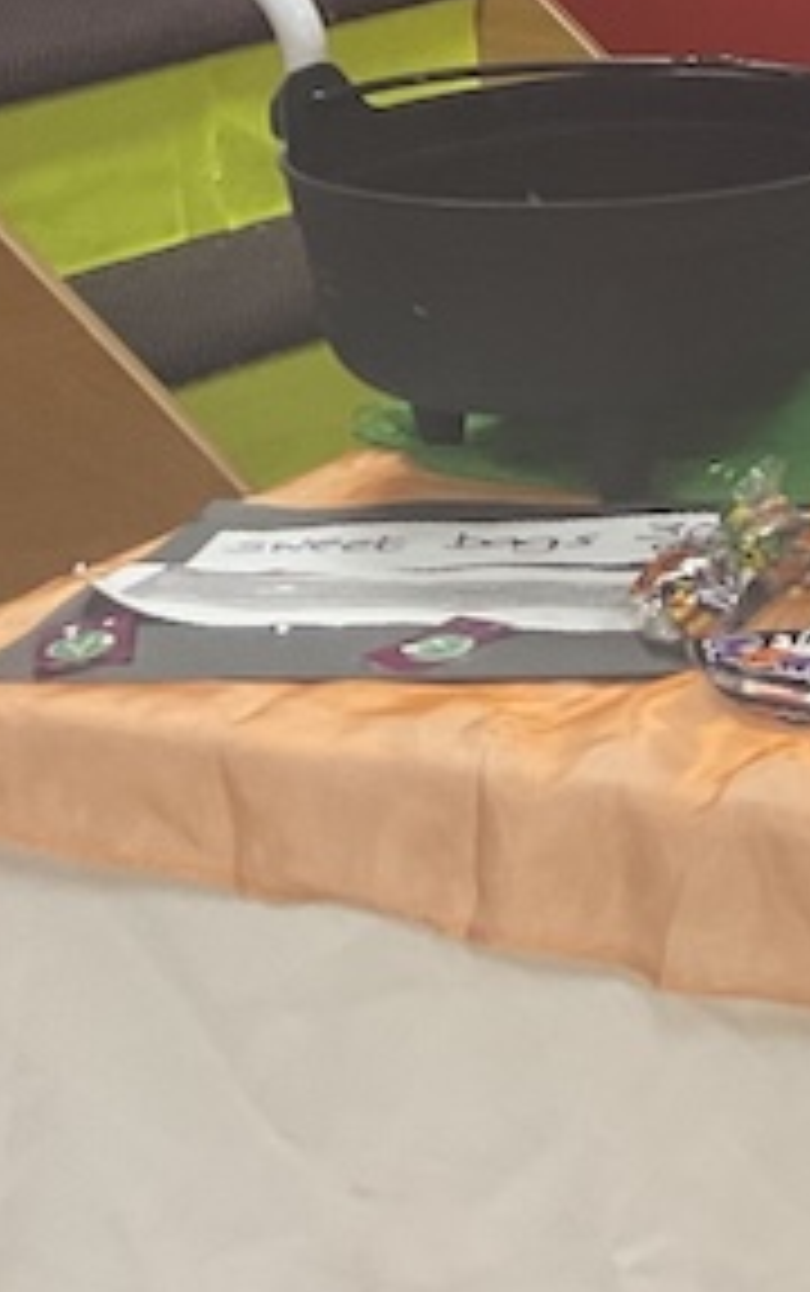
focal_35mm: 107
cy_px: 77
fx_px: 3770
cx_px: 2232
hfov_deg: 10.0
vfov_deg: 19.0
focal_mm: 3
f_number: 1.8
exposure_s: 1/50
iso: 100
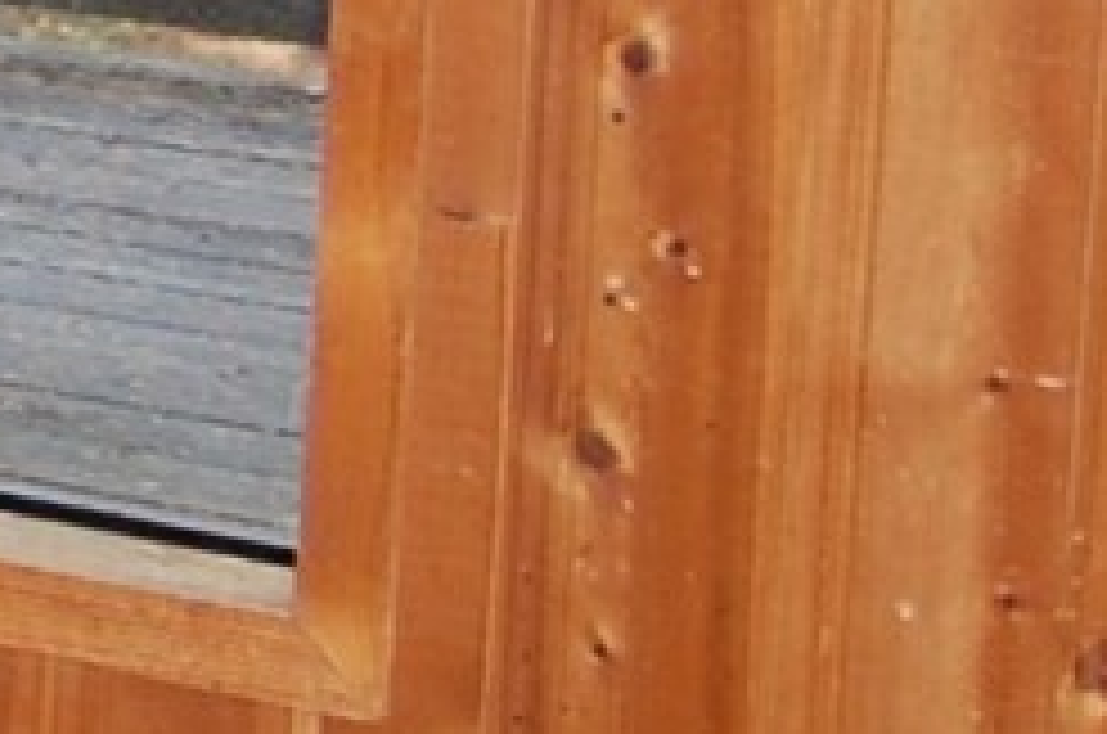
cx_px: -2378
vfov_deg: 7.0
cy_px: -853
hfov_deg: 8.8
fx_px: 5739
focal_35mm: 187
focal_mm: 18
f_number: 3.5
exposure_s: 1/60
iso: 400
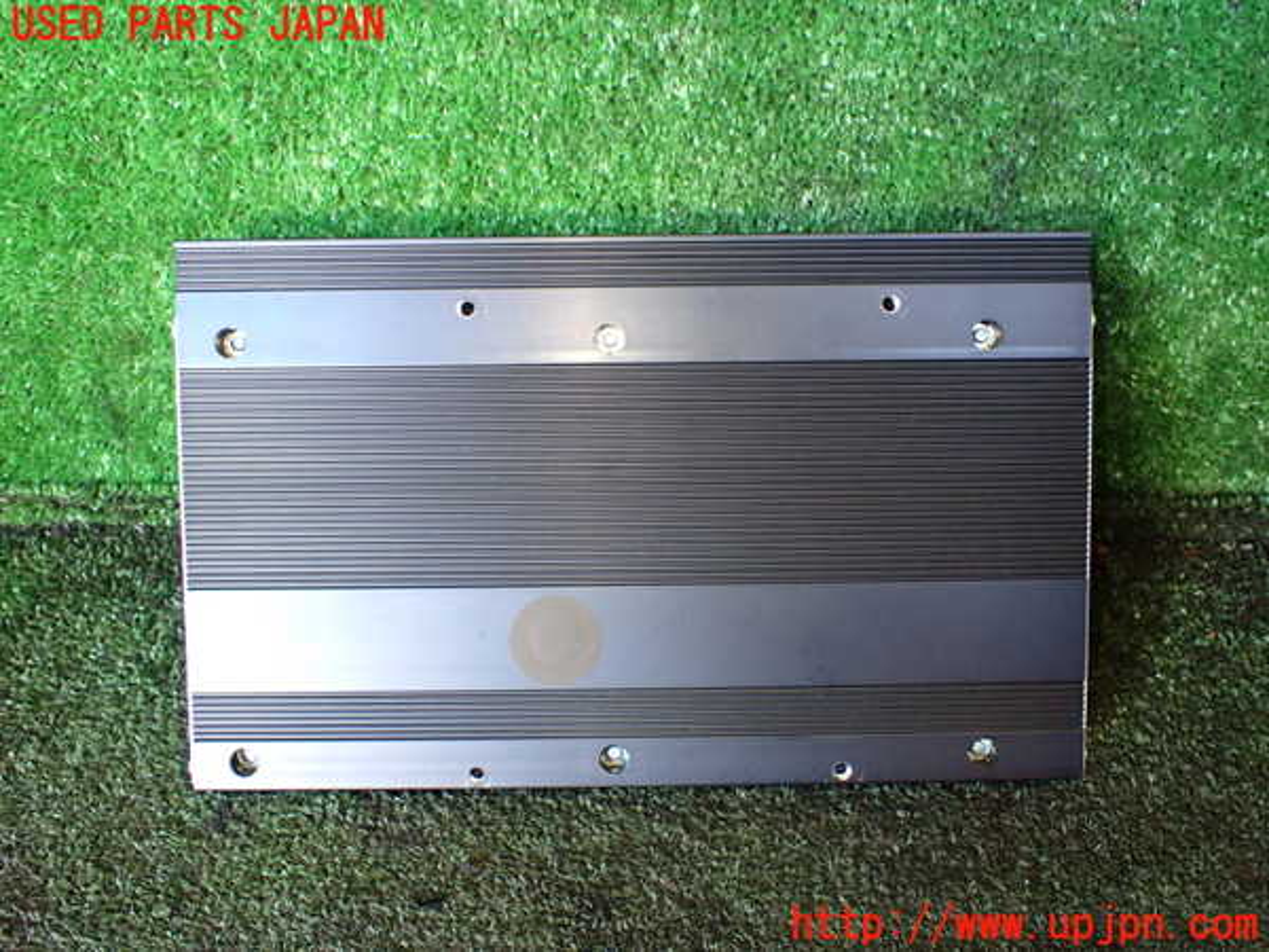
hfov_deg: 60.0
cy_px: 476
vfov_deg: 46.8
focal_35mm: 30
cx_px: 634
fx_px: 1100
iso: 800
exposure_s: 1/80
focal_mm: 5.4
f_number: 2.3
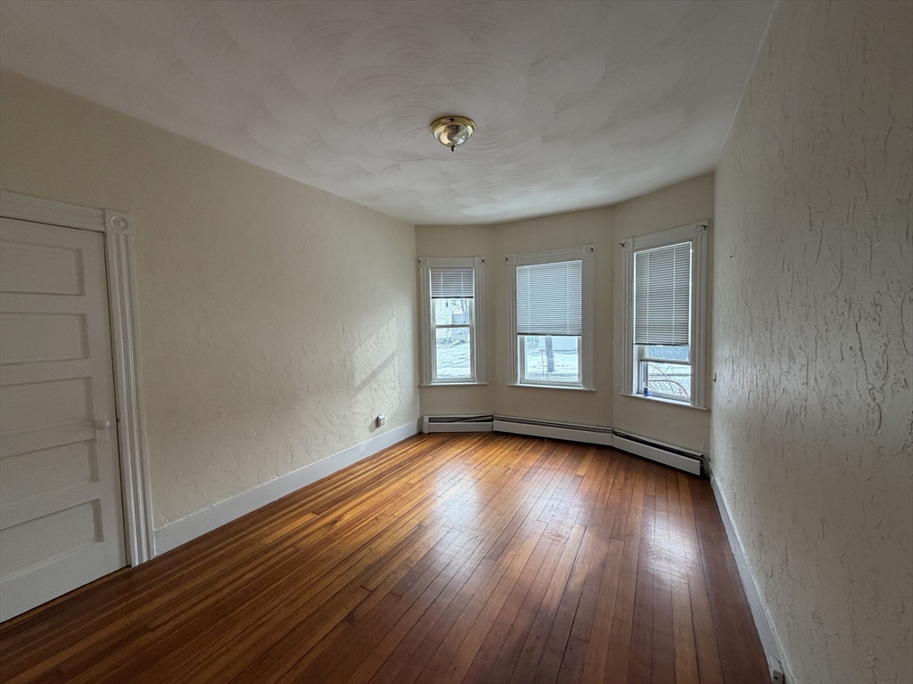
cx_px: 456
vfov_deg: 85.7
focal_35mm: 14
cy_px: 342
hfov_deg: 102.1
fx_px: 369
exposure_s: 1/121
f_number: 2.2
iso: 200
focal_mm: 2.22
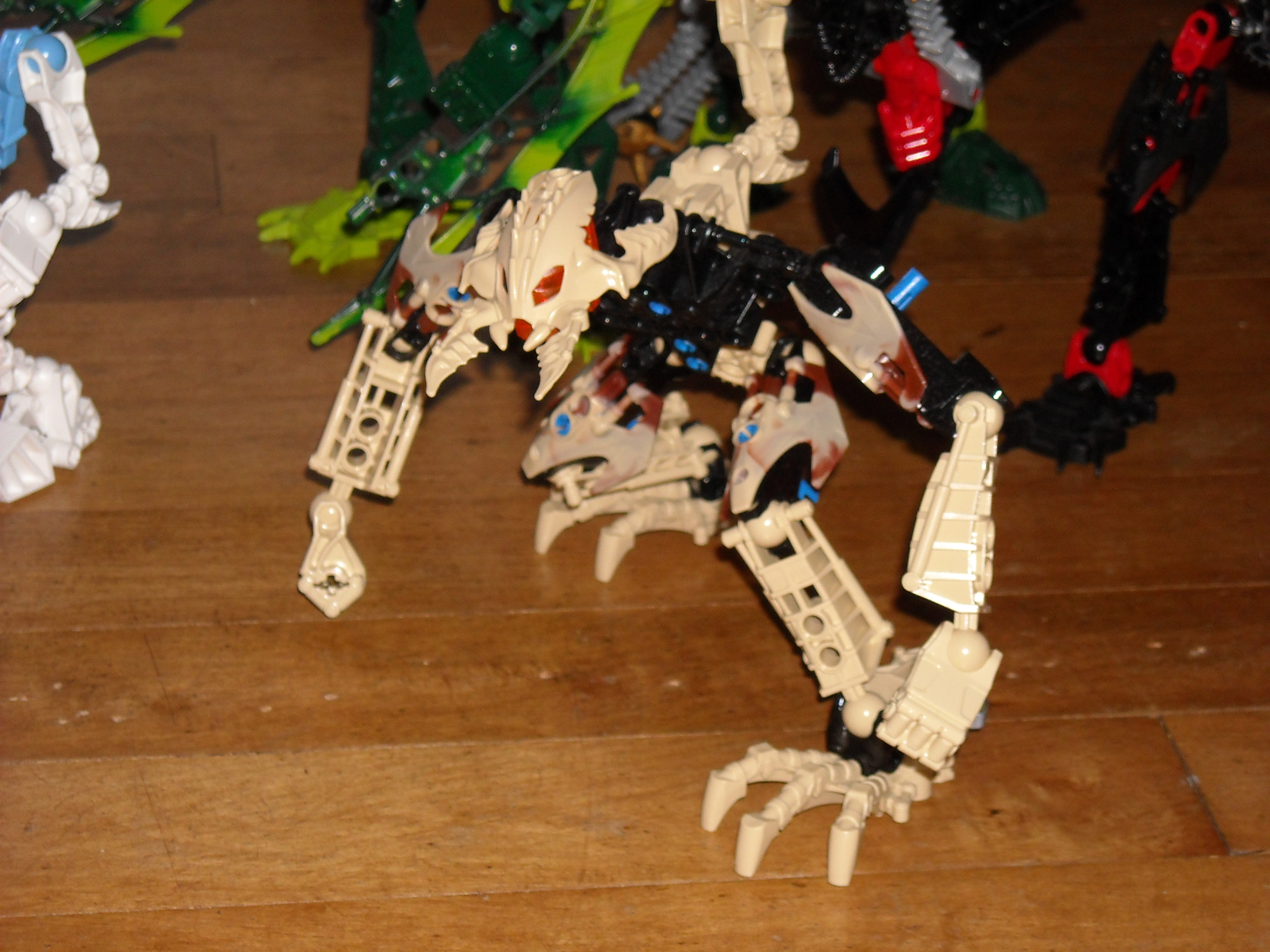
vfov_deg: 14.1
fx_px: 3852
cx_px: 635
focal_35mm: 105
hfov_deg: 18.7
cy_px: 476
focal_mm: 17.1
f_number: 4.7
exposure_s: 1/125
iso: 200
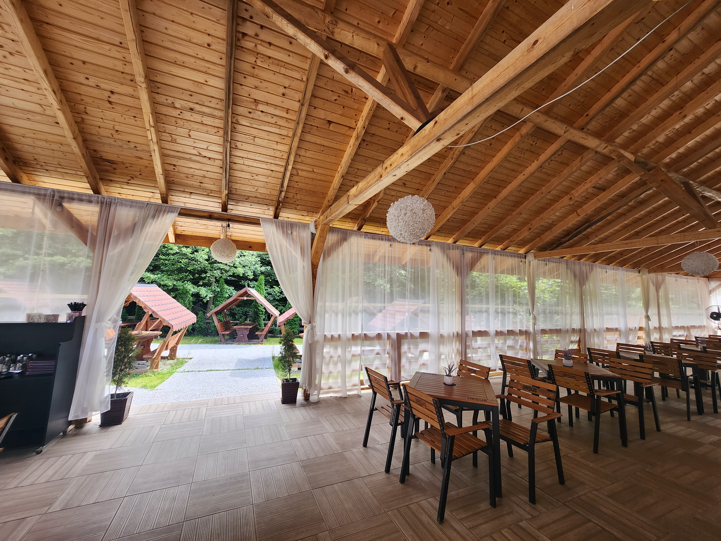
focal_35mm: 13
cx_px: 360
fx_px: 271
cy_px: 270
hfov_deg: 106.2
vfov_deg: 89.9
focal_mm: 1.74
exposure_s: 1/100
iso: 50
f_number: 2.2
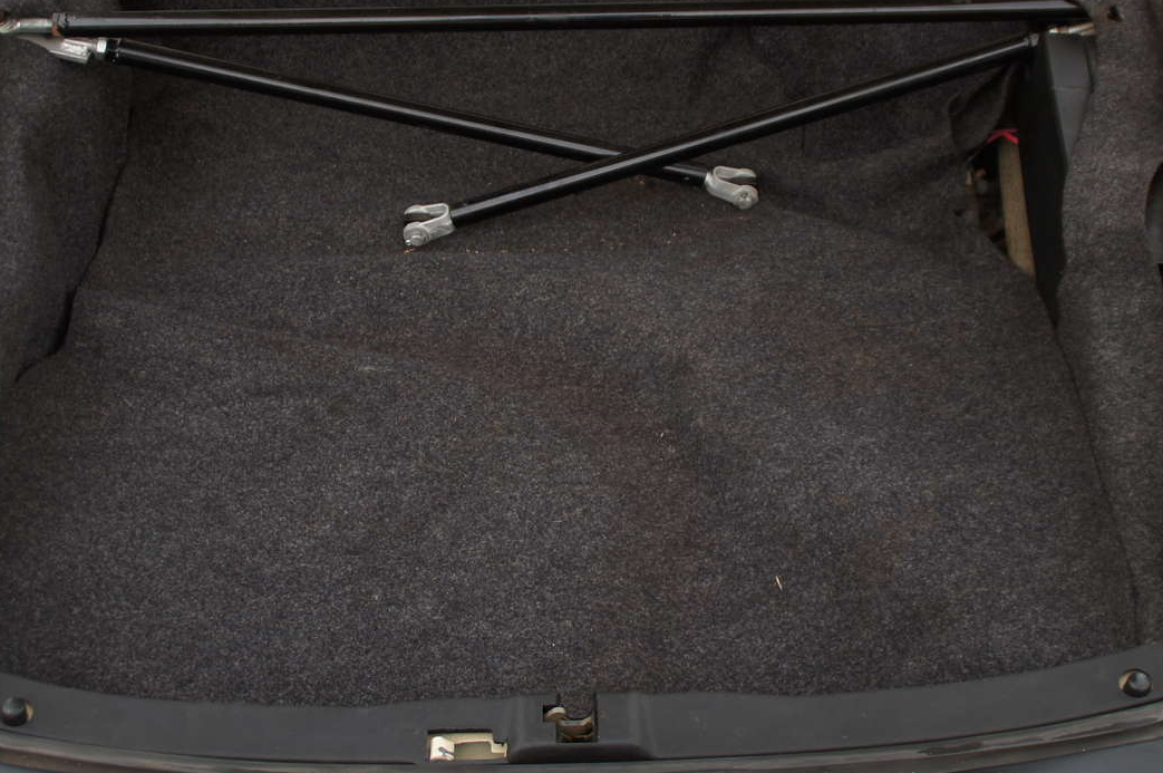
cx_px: 600
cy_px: 246
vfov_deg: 19.6
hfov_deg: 29.3
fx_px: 2227
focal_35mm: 69
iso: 100
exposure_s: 1/200
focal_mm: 24
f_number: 4.5
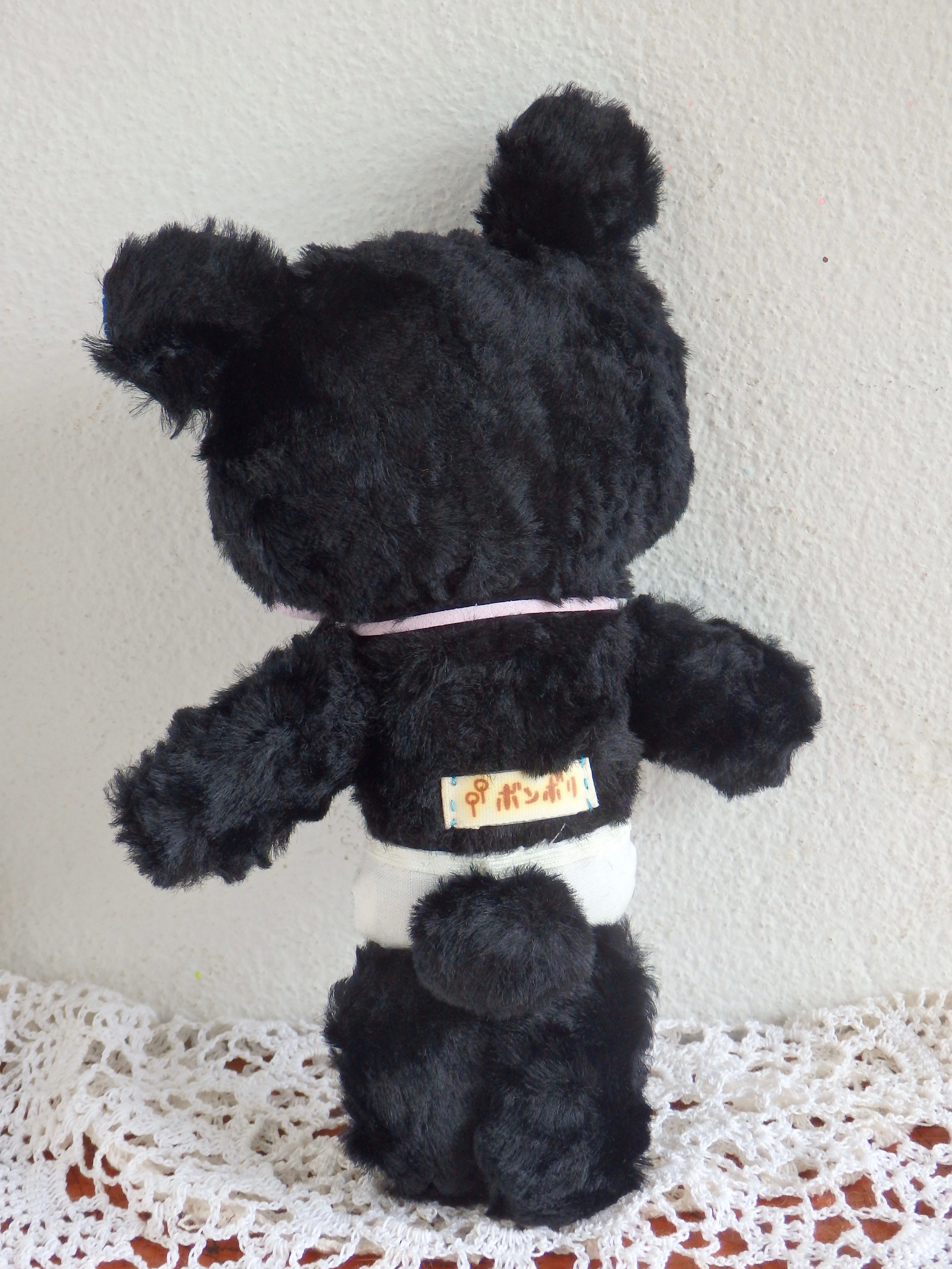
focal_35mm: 54
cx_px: 476
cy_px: 634
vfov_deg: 35.5
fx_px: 1980
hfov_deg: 27.0
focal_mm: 9.8
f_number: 4.1
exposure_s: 1/50
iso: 250
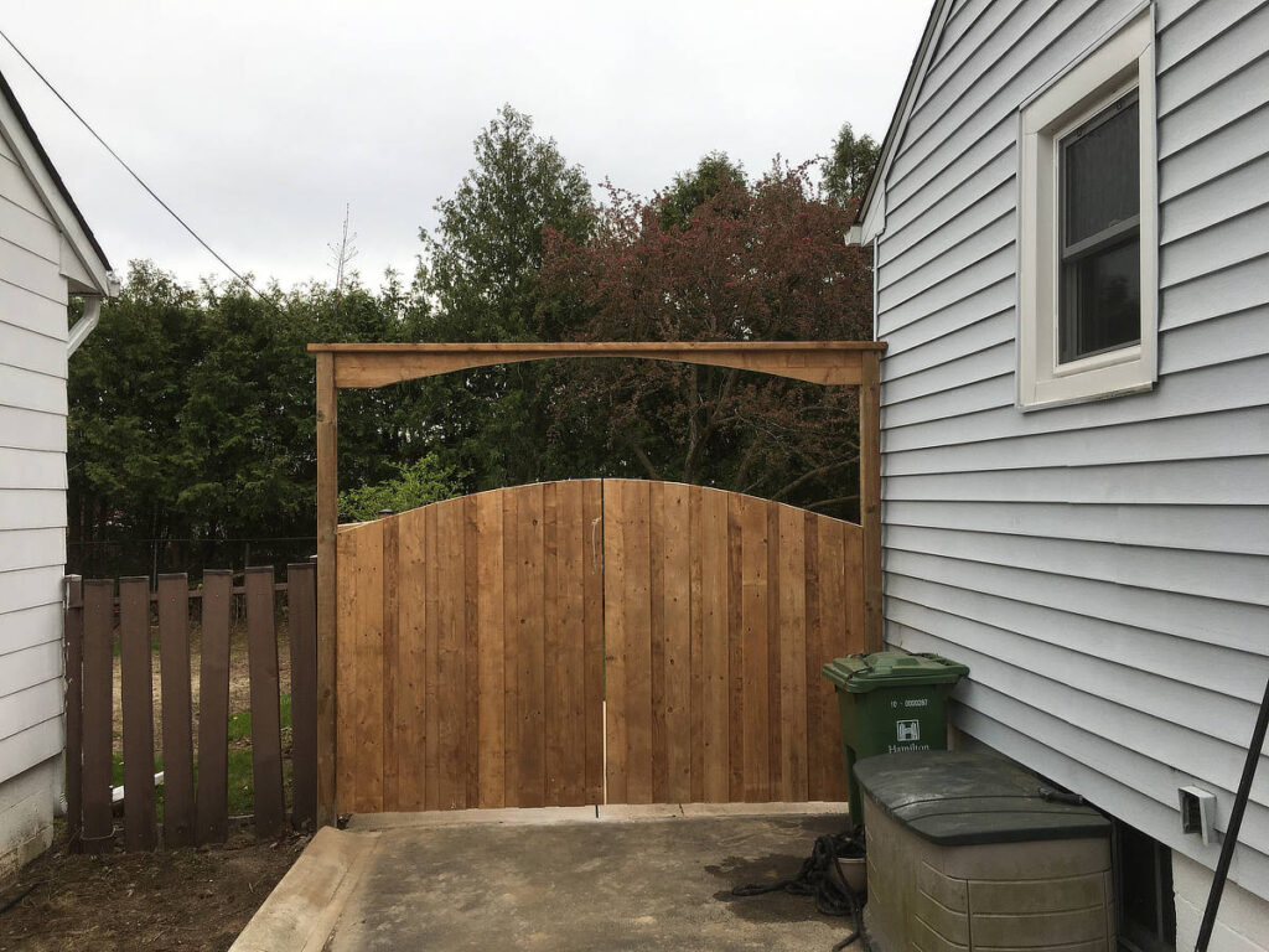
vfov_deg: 48.2
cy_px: 476
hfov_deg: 61.7
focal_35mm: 29
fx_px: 1063
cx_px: 634
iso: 25
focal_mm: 4.15
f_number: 2.2
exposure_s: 1/499
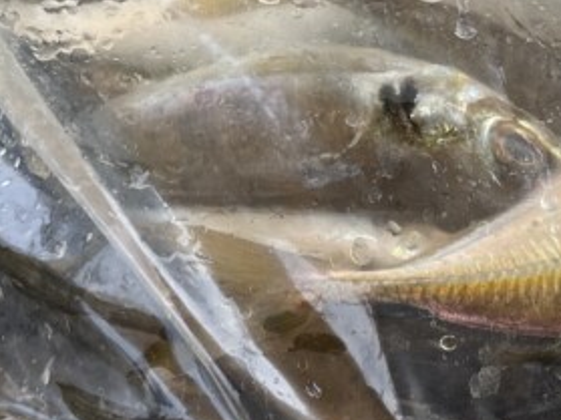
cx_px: 438
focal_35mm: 56
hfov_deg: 33.5
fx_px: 907
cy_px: 225
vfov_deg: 26.1
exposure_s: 1/121
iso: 125
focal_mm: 4.2
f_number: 1.6
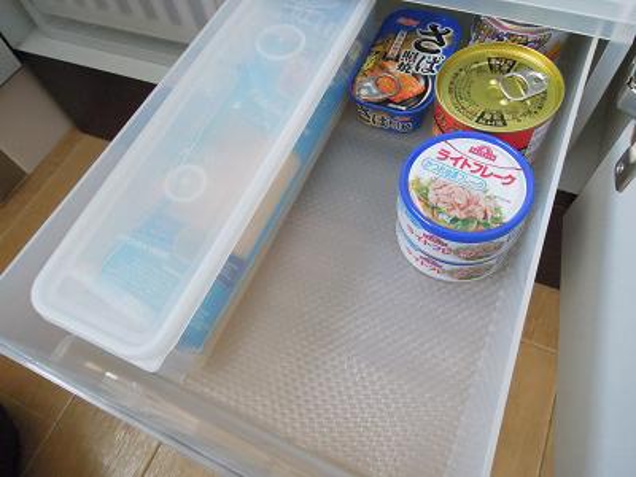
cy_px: 238
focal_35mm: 24
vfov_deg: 56.8
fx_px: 441
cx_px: 318
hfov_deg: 71.6
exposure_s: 1/10
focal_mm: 4.3
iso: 1600
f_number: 5.6
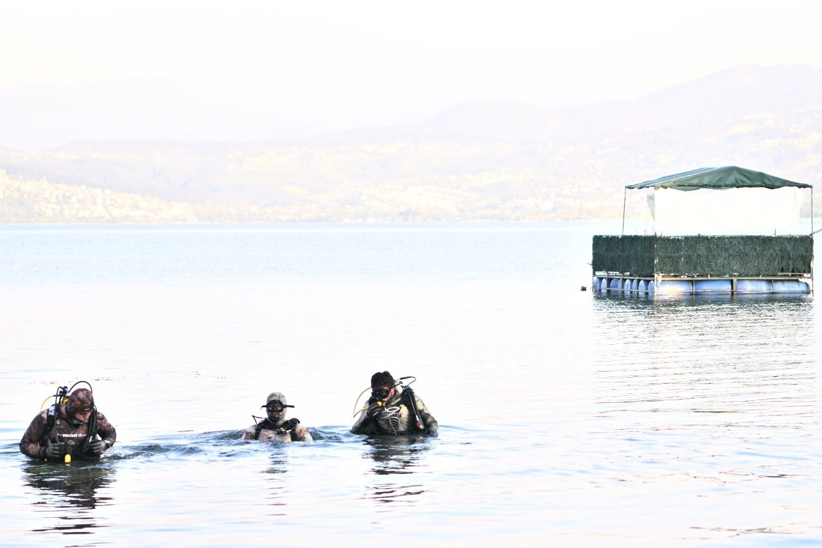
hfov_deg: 28.8
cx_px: 411
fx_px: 1598
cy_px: 274
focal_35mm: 70
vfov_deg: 19.5
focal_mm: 70
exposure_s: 1/800
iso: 400
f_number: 2.8
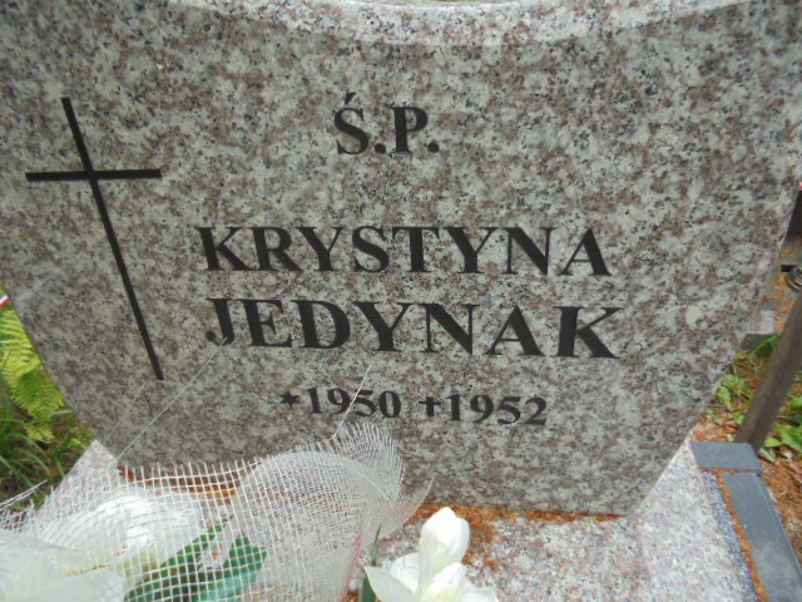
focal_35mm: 26
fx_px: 602
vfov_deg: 53.1
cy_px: 301
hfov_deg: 67.3
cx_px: 401
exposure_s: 1/160
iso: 100
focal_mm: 4.6
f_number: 3.5
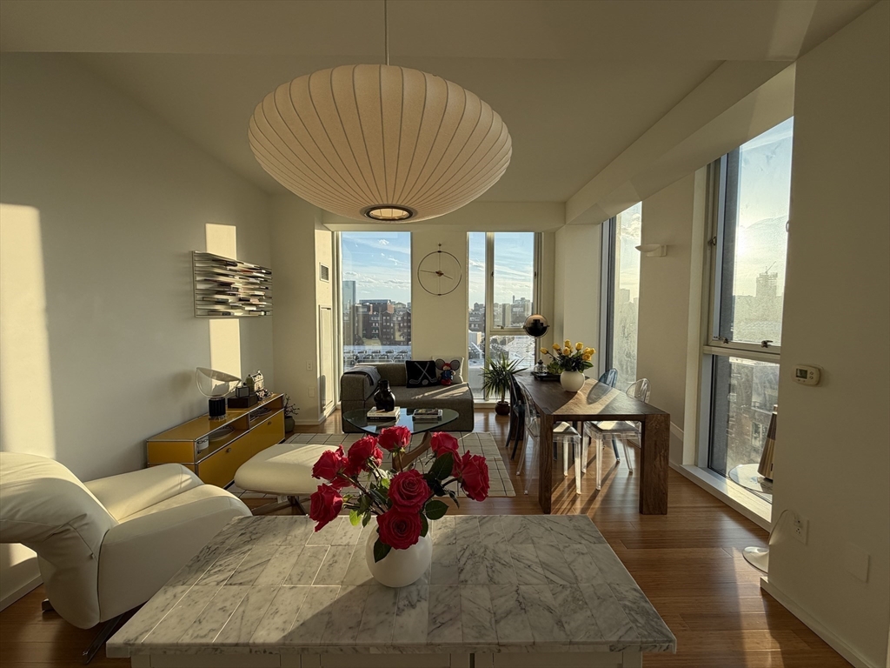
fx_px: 360
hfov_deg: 102.1
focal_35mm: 14
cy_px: 334
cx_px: 445
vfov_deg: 85.7
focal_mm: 2.22
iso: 50
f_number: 2.2
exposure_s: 1/502
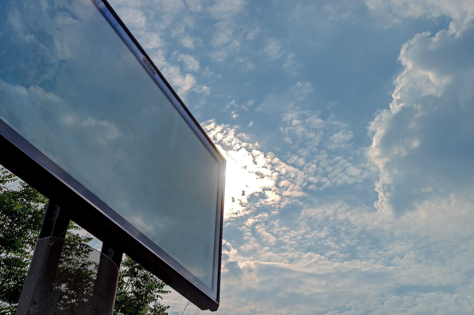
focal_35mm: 36
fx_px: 474
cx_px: 237
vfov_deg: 36.8
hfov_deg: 53.2
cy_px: 158
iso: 100
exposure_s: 1/800
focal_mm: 24
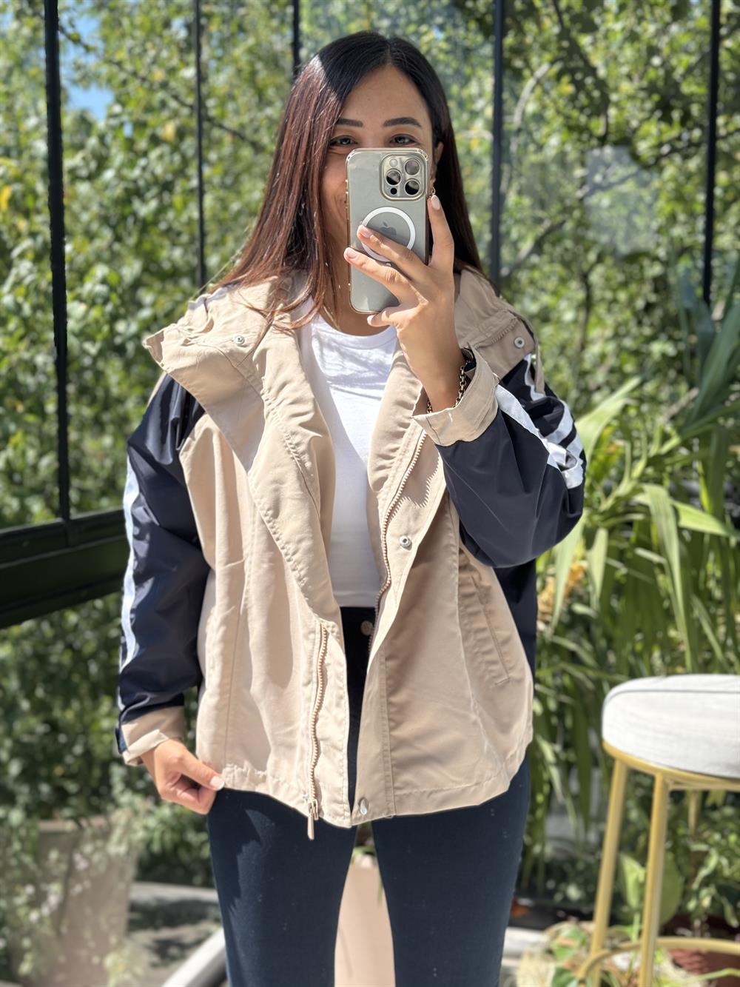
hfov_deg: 30.3
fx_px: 1368
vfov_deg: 39.7
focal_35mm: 48
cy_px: 494
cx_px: 370
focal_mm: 6.76
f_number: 1.78
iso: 64
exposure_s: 1/407
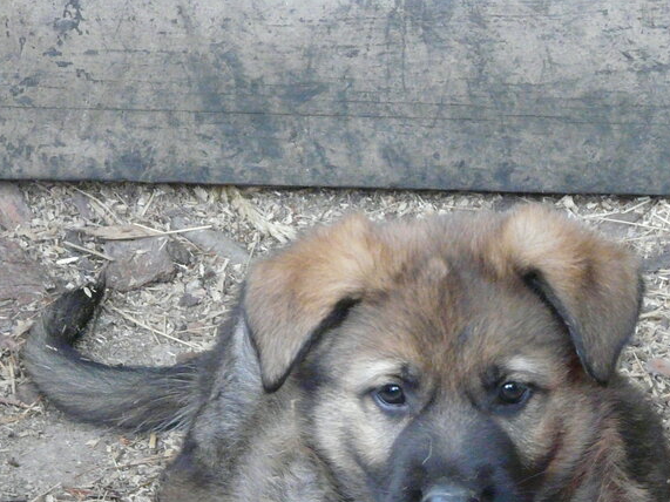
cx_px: 535
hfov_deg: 6.0
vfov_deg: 4.5
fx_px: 6386
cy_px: 497
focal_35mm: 330
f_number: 3.6
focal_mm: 25.9
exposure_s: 1/50
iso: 400
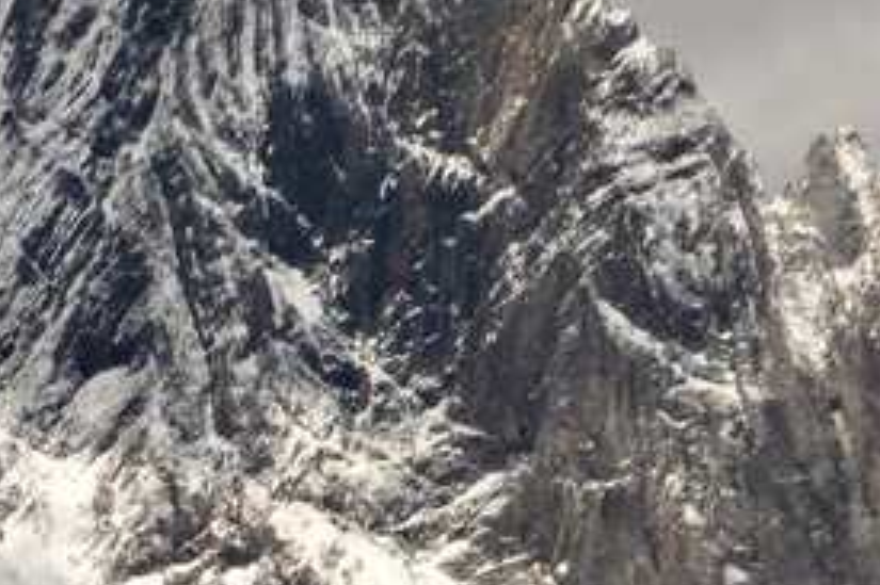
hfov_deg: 2.9
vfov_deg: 2.0
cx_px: 208
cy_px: 241
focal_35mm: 704
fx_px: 17198
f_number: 16
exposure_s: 1/200
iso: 200
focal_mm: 170
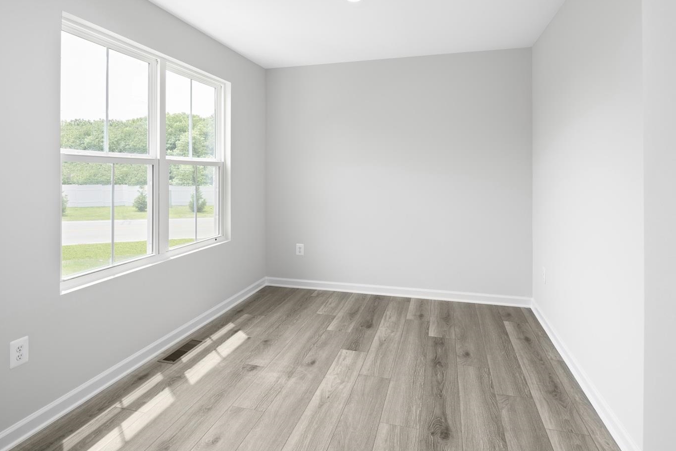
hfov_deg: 81.0
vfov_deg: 59.4
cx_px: 308
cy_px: 208
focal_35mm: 21
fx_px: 394
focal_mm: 19
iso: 64
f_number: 9
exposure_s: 1/8
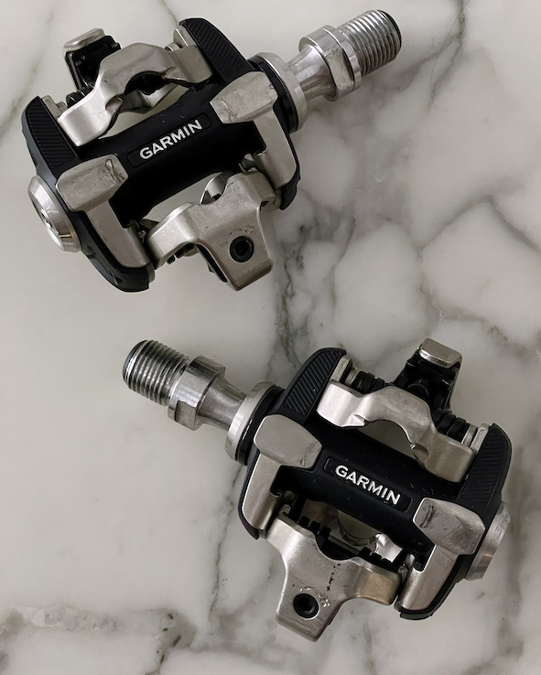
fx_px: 1100
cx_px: 272
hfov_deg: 27.6
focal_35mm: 55
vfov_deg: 34.1
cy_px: 331
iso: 640
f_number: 2
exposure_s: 1/40
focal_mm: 6
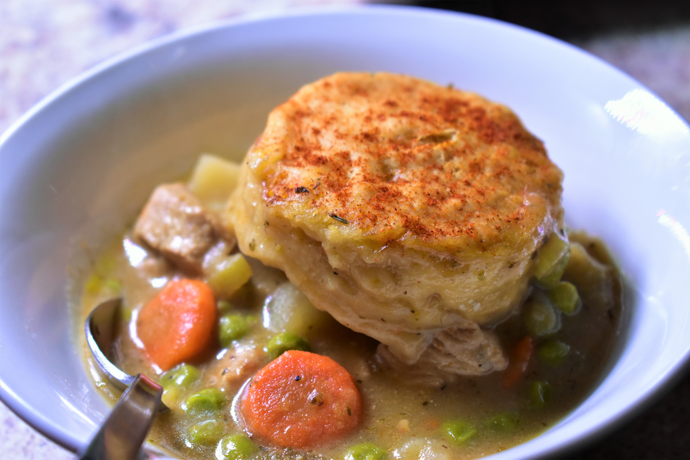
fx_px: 1581
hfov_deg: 24.6
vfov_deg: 16.6
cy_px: 230
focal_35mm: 82
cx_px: 345
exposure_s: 1/125
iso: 1600
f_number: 6.3
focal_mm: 55
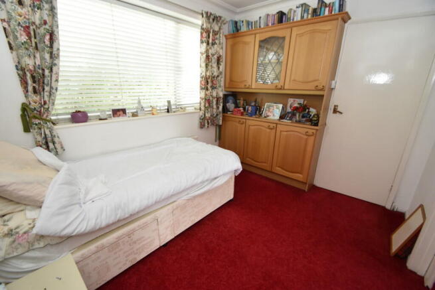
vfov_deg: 77.4
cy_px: 145
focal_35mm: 15
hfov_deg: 100.4
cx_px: 218
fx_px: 181
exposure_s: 1/60
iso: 800
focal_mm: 10
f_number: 3.5
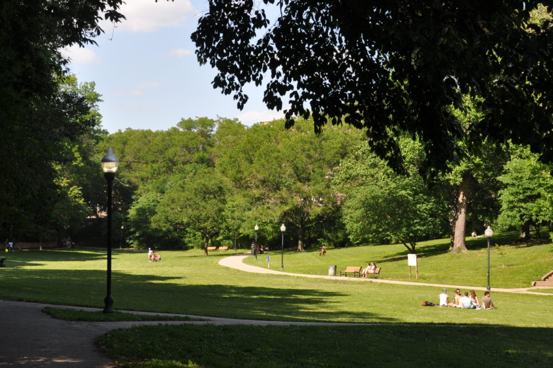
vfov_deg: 16.7
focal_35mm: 82
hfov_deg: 24.9
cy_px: 205
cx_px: 222
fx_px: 1252
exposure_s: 1/320
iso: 200
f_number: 9
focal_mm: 45
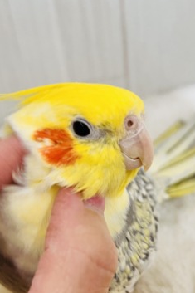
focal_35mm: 49
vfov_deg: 40.3
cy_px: 157
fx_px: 398
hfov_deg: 27.4
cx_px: 118
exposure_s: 1/50
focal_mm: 5.7
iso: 80
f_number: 1.5
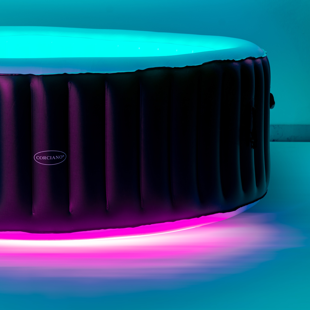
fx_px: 1358
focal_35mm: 134
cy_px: 119
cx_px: 45
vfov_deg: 13.0
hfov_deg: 12.9
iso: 50
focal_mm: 85
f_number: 7.1
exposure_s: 1
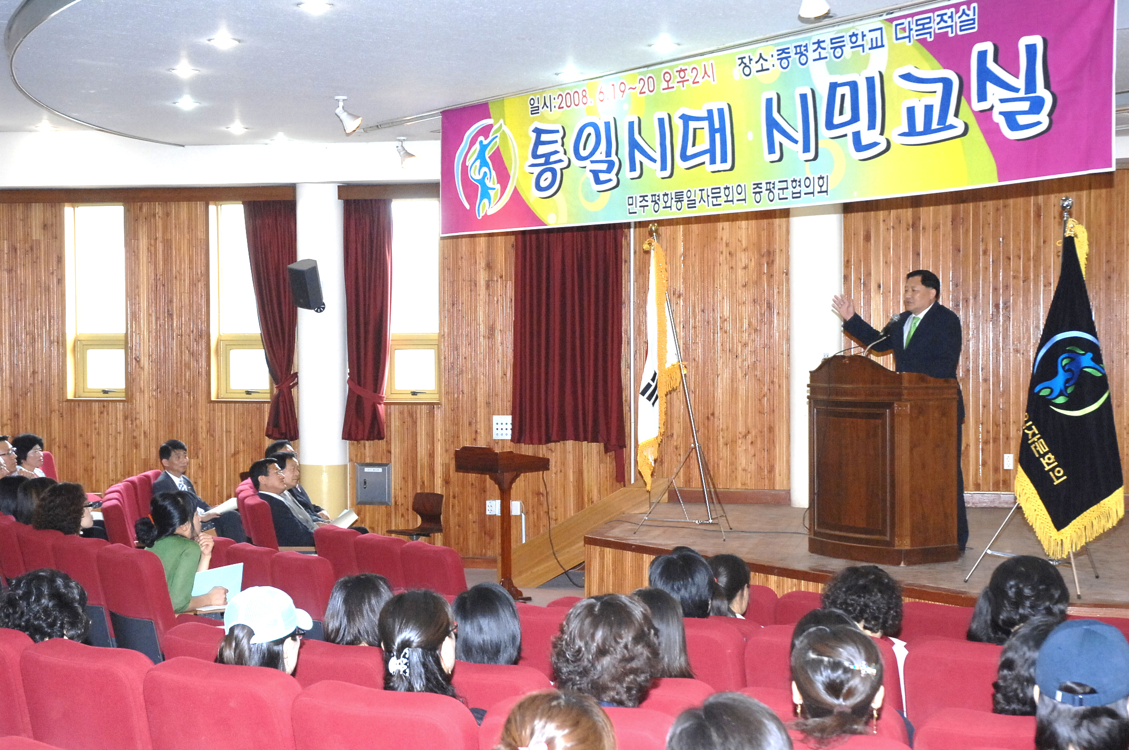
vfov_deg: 22.6
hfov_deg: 33.4
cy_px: 375
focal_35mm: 60
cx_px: 564
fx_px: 1879
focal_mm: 40
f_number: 6.7
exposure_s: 1/60
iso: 800
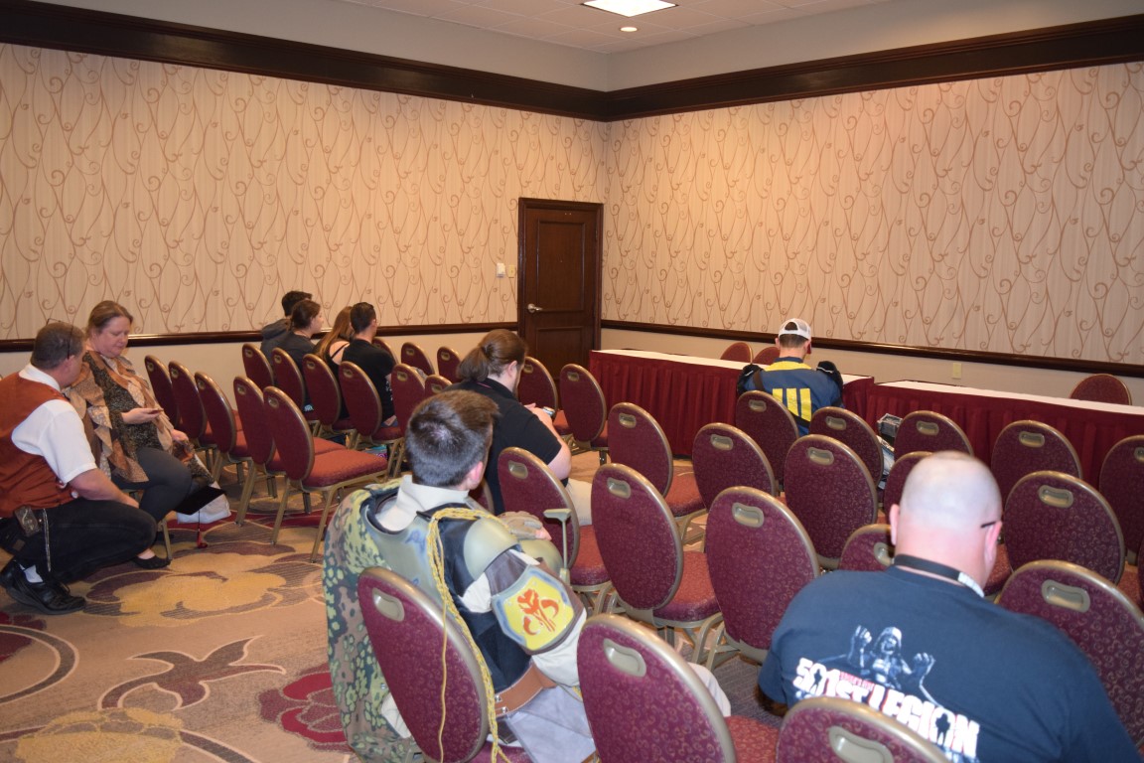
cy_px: 382
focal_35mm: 32
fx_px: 1001
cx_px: 572
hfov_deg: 59.5
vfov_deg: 41.7
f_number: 3.8
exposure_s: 1/60
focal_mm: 21
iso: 1400
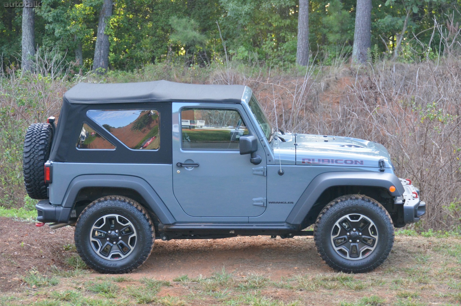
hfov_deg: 21.0
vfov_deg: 14.0
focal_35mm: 98
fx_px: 1246
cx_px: 230
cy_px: 153
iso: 1600
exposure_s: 1/500
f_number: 5
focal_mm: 65
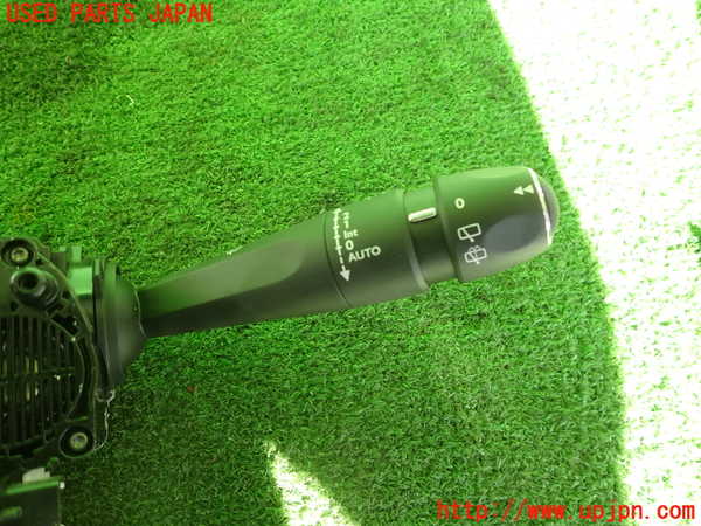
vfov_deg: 54.9
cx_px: 350
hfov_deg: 69.4
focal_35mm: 25
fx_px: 506
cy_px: 263
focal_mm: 4.5
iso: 100
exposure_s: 1/60
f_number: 2
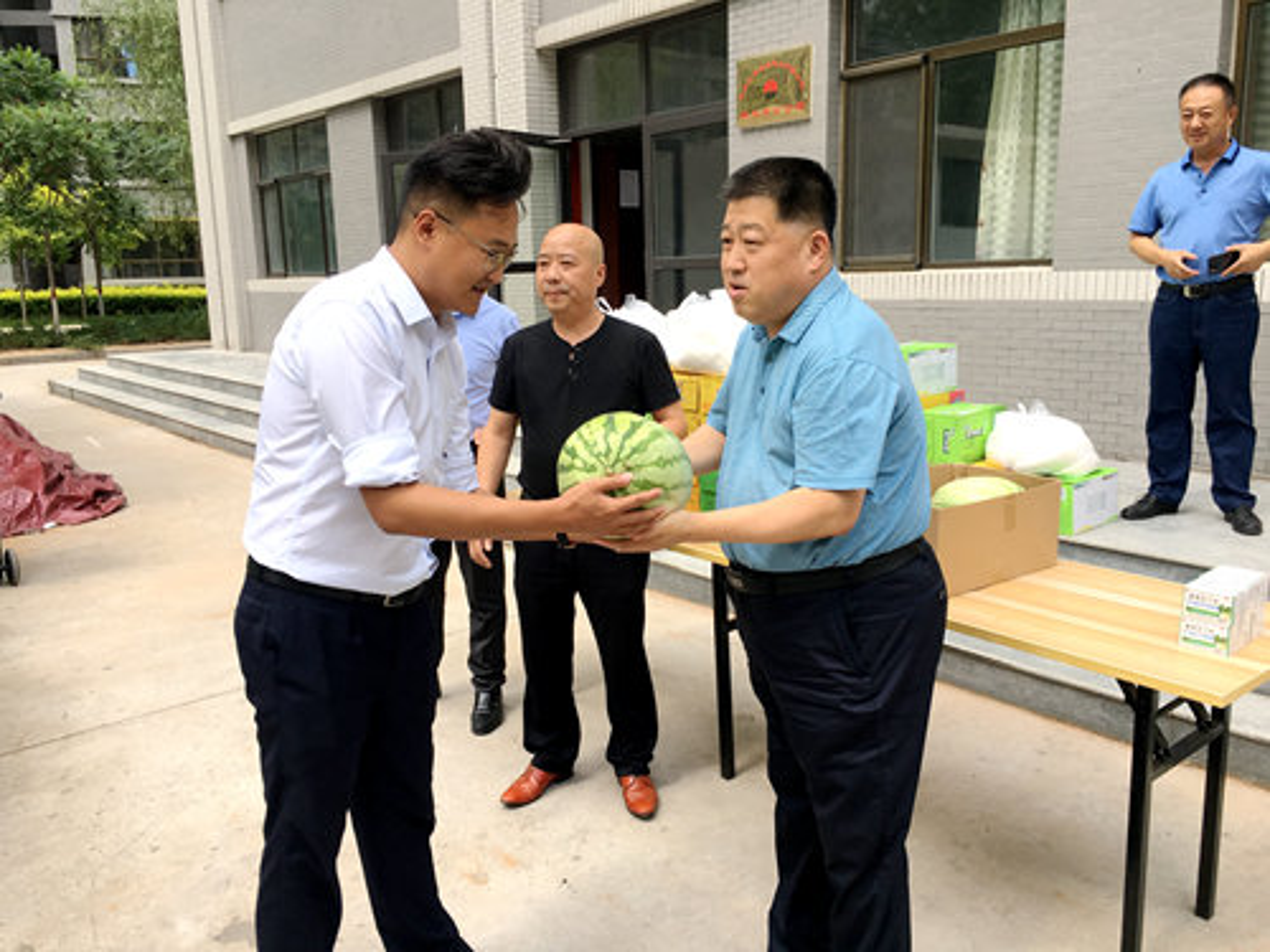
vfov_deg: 48.2
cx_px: 635
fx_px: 1064
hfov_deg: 61.7
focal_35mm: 29
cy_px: 476
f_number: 2.2
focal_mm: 4.15
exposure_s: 1/587
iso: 25
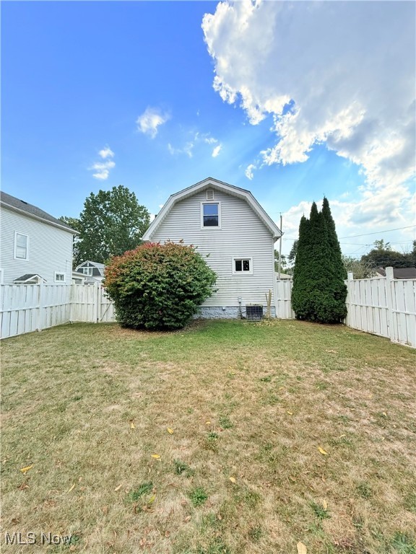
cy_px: 277
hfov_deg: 85.7
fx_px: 224
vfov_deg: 102.1
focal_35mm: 14
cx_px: 208
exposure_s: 1/1745
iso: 64
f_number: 2.2
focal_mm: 2.22
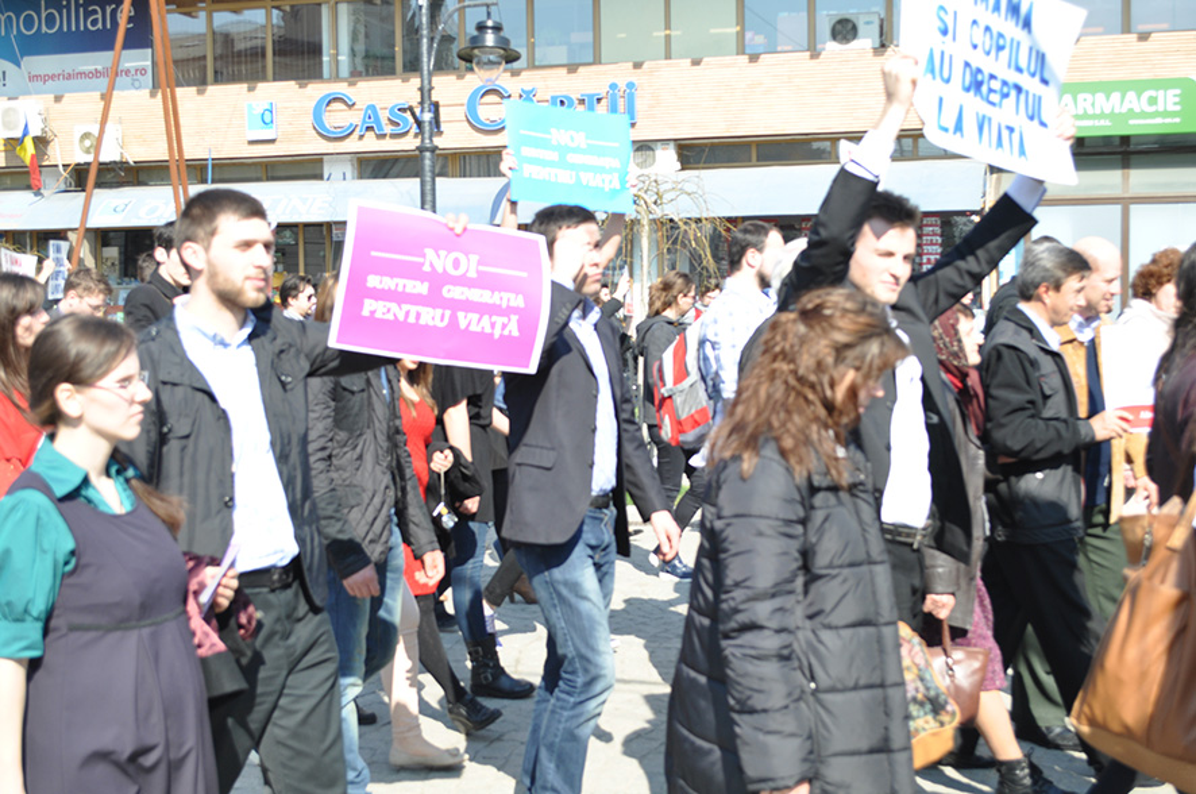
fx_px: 1692
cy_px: 397
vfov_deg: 26.4
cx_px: 598
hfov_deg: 38.9
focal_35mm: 51
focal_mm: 34
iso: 250
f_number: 9
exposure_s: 1/320
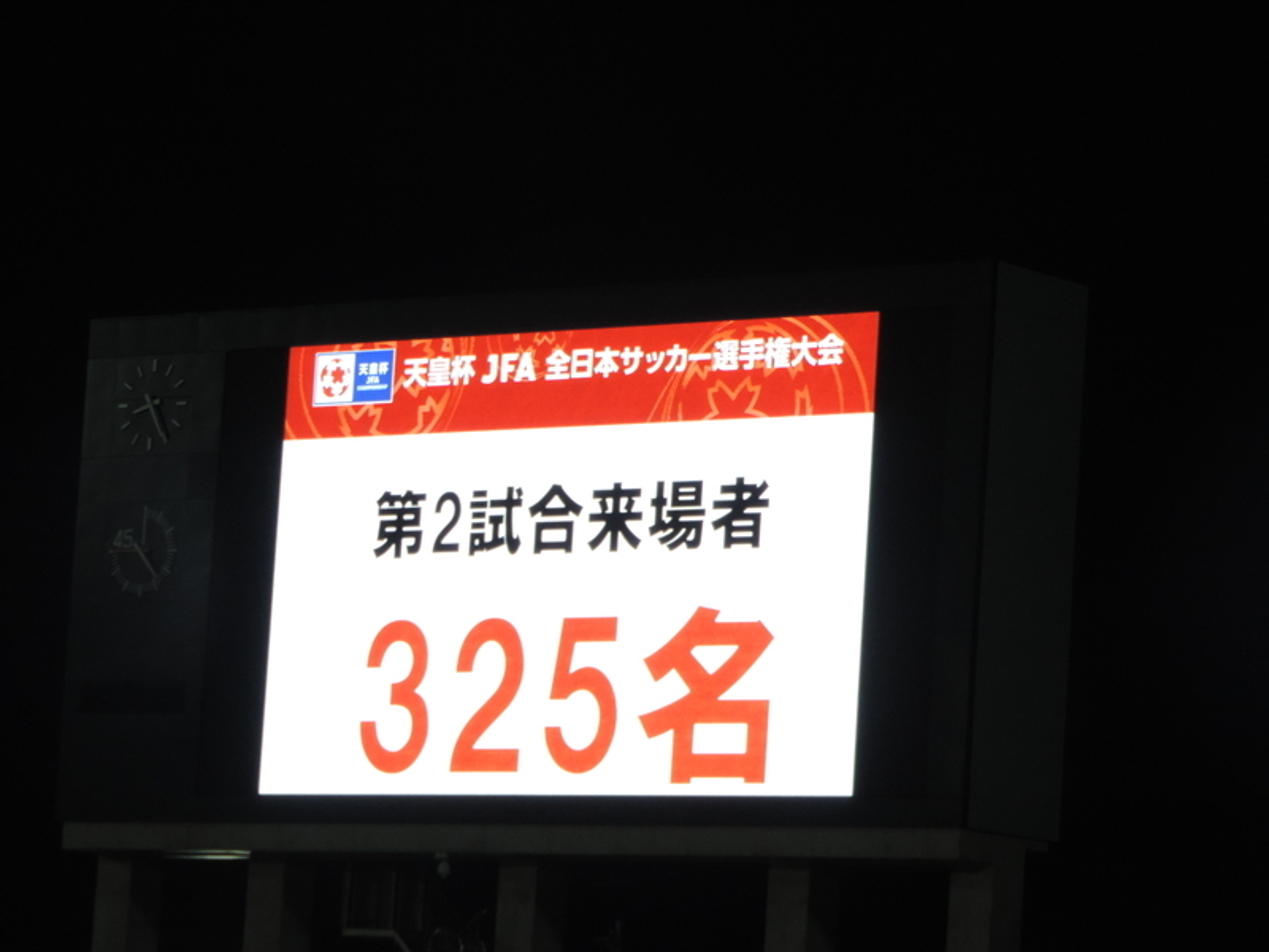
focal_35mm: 155
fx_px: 5682
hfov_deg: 12.7
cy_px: 476
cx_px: 634
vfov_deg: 9.6
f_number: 4.4
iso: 400
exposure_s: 1/100
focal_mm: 27.6
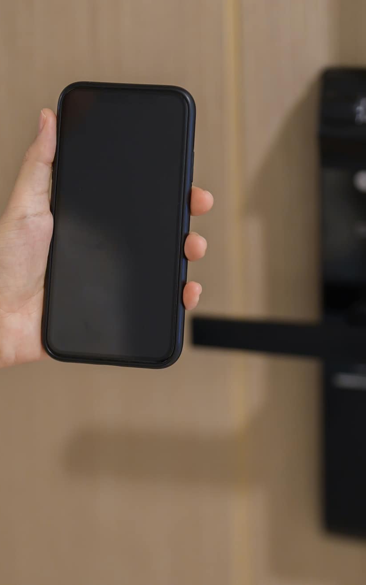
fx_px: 1229
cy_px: 291
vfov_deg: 26.8
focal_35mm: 77
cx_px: 231
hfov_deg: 16.9
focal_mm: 50
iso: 640
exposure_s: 1/100
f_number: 1.2
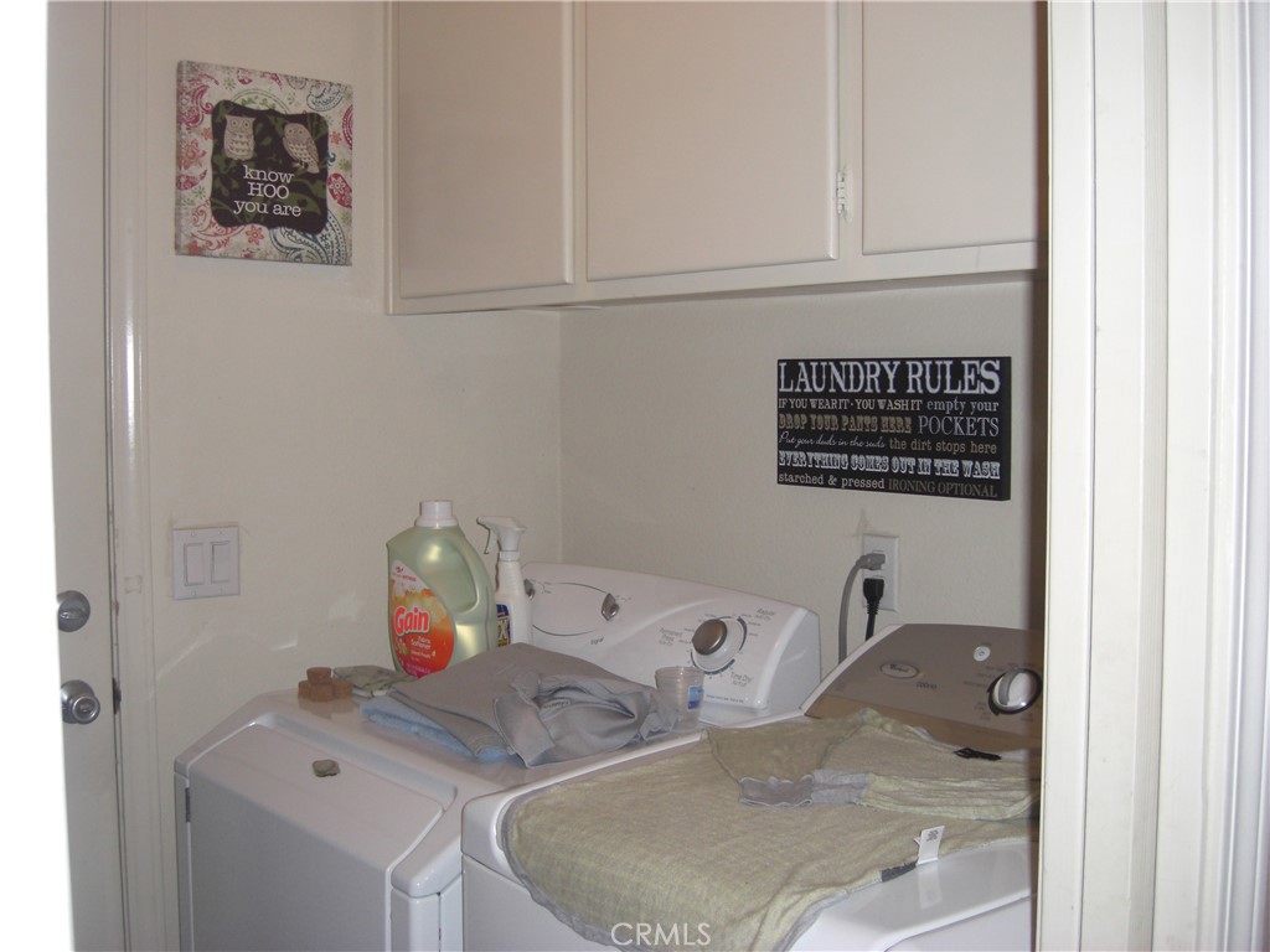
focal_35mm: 38
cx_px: 635
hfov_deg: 49.0
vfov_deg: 37.7
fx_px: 1394
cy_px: 476
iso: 200
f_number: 2.8
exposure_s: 1/60
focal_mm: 7.9
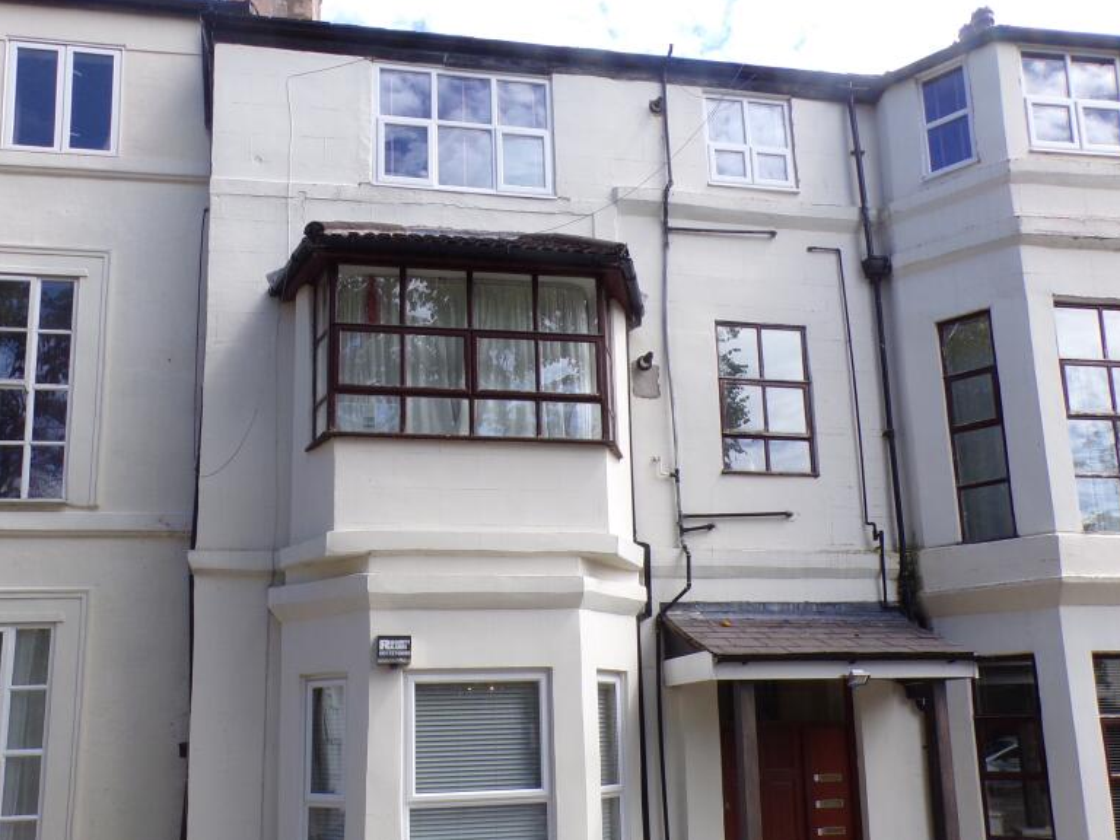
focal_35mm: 32
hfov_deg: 56.8
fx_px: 1035
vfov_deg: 43.7
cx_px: 556
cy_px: 534
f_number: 5.8
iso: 80
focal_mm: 4.3
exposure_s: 1/125
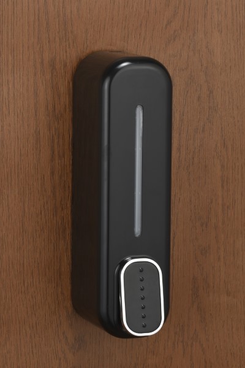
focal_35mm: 170
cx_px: 122
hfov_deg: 8.1
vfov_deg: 12.1
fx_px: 1735
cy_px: 184
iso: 125
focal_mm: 85
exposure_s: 1/30
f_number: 16
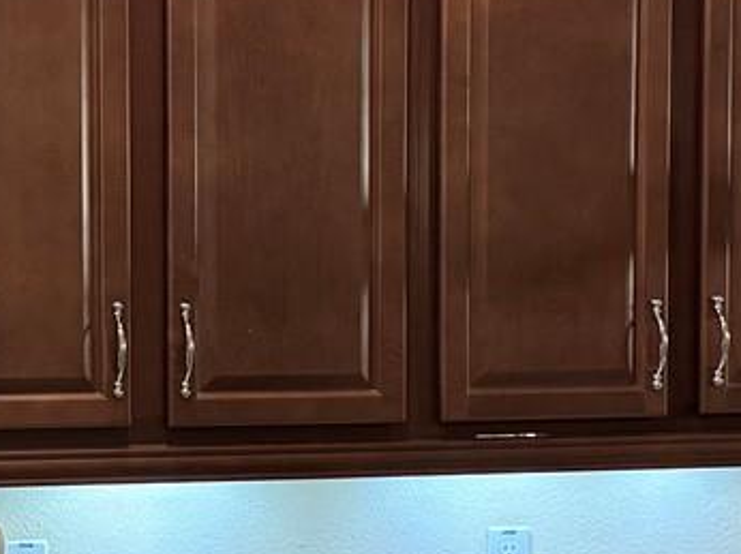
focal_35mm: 111
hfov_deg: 17.3
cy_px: 501
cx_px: -26
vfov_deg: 13.2
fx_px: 2374
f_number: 1.78
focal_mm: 6.76
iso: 400
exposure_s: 1/60
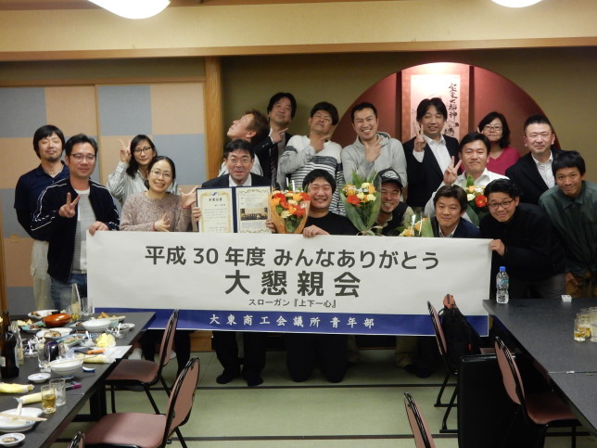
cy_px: 224
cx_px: 298
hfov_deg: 37.5
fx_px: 880
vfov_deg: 28.6
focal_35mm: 51
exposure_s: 1/15
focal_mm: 9
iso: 400
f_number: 4.5
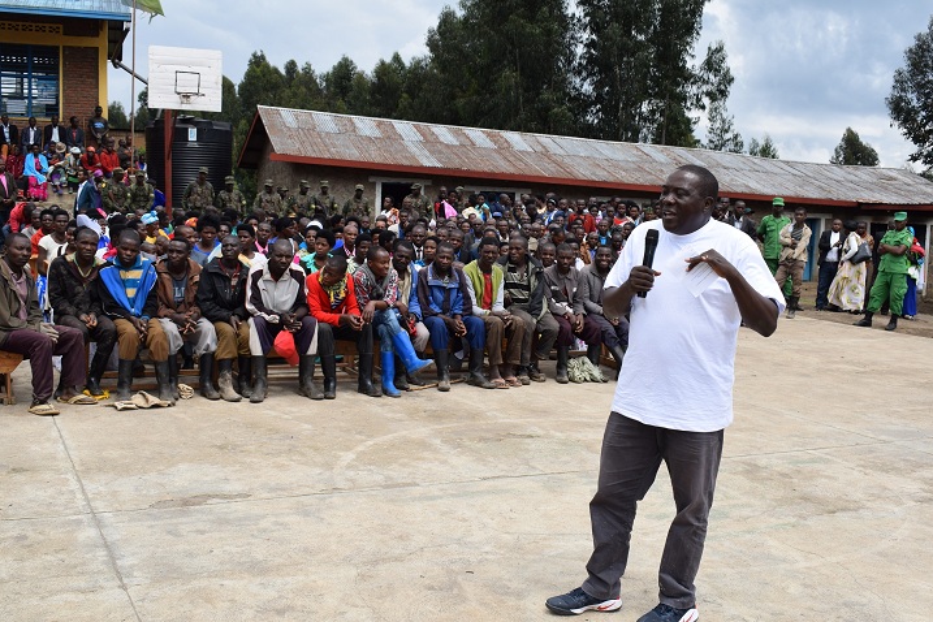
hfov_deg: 47.9
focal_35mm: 40
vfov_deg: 33.0
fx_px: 1050
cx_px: 466
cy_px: 311
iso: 100
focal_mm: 27
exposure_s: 1/200
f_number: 10
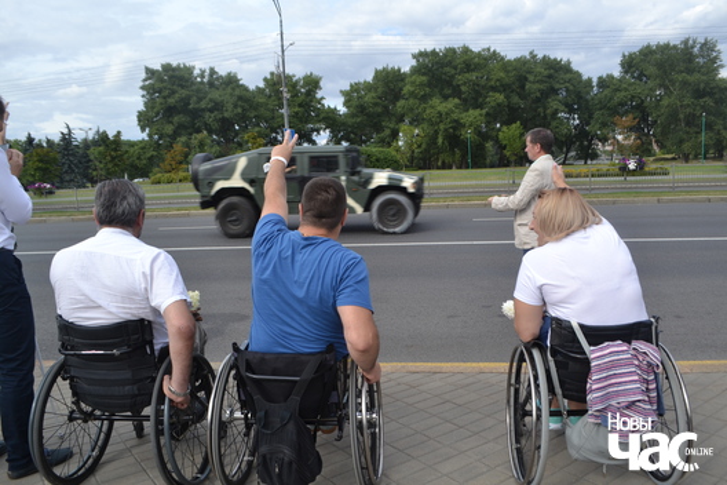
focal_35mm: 27
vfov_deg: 47.9
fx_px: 545
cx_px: 364
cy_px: 242
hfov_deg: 67.4
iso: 100
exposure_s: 1/200
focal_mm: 18
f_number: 7.1
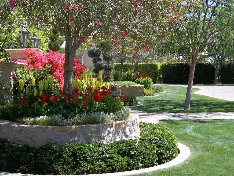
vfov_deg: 23.3
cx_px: 117
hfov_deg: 30.7
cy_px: 88
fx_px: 426
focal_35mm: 63
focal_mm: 11.3
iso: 64
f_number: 4
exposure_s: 1/250
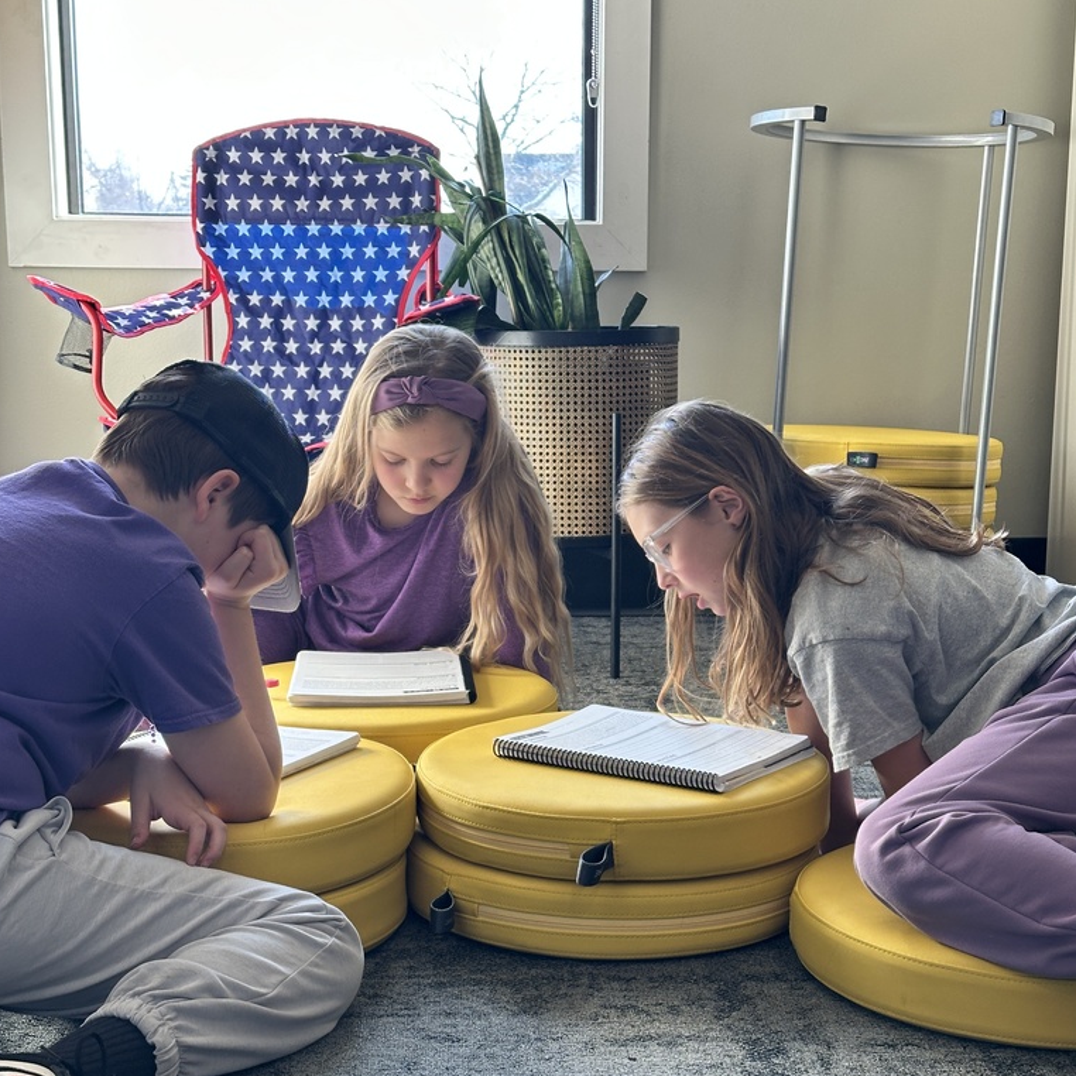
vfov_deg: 29.9
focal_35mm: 57
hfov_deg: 30.0
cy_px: 668
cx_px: 538
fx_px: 2005
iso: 80
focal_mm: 6.86
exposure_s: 1/121
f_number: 1.78
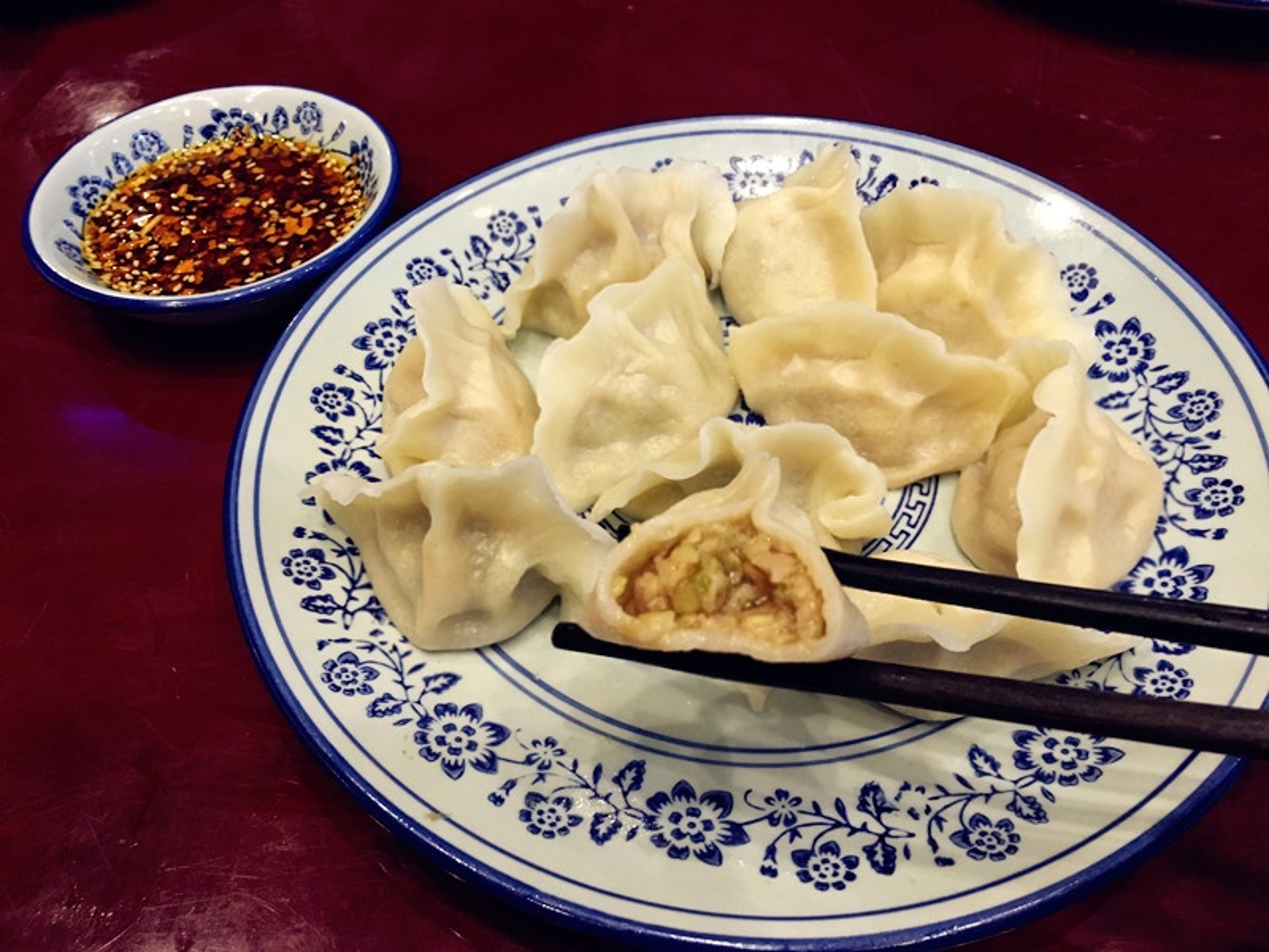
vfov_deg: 48.2
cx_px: 634
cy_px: 476
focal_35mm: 29
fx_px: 1063
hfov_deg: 61.7
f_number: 2.2
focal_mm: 4.15
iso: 200
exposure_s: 1/20
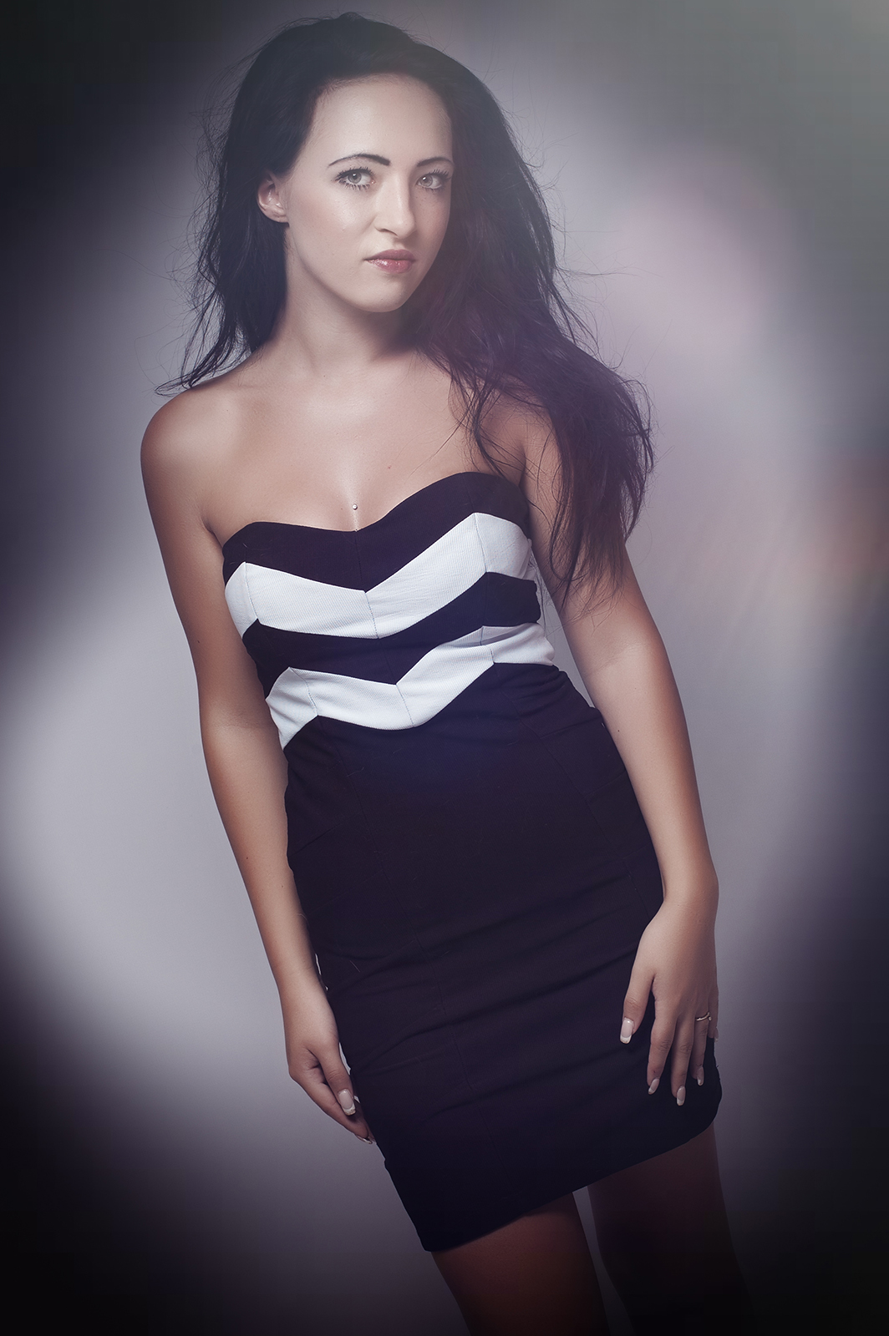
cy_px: 668
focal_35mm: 75
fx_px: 2783
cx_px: 444
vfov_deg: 27.0
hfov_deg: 18.2
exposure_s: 1/500
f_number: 11
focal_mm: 50
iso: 200
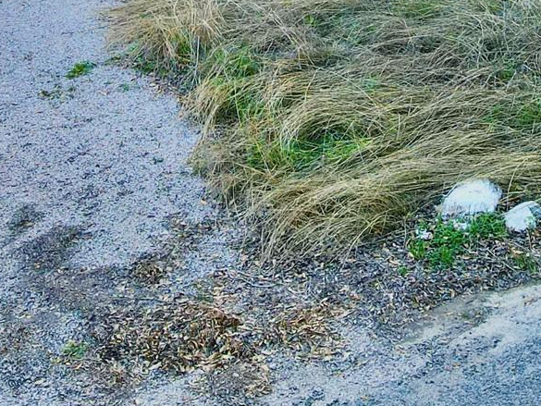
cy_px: -240
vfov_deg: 15.8
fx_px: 1313
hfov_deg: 23.1
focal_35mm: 84
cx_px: 375
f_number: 2.8
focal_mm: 4.5
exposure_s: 1/160
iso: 100
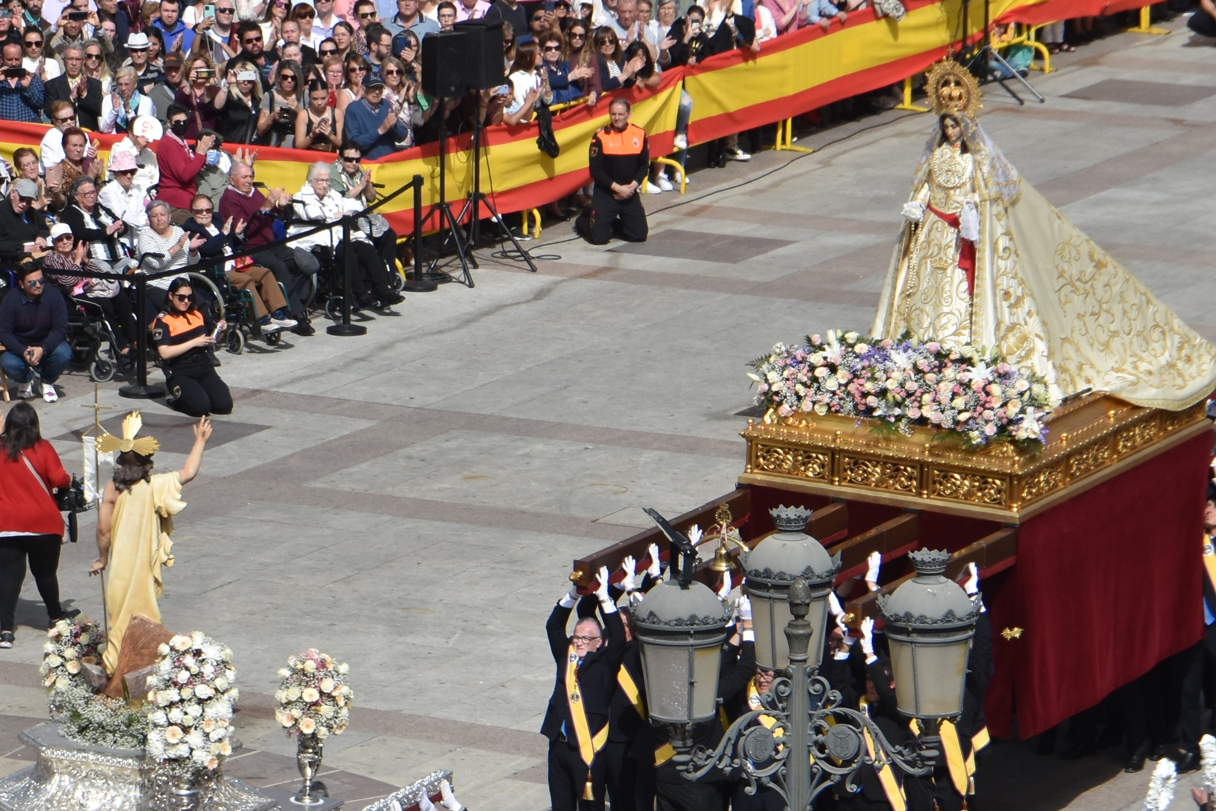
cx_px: 623
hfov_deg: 7.3
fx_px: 9592
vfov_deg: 4.8
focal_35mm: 284
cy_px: 469
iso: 200
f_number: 5.3
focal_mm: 78
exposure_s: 1/2000
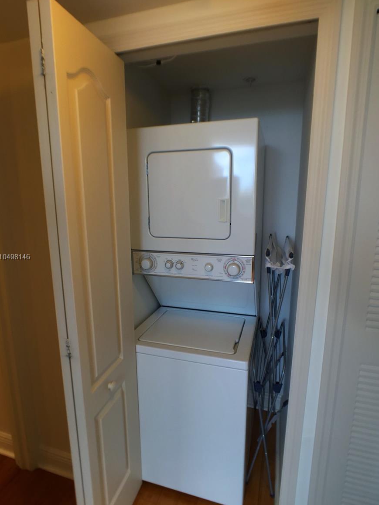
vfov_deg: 60.0
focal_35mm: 30
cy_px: 258
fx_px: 438
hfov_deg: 46.8
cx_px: 188
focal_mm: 4.15
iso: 32
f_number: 2.2
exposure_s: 1/60
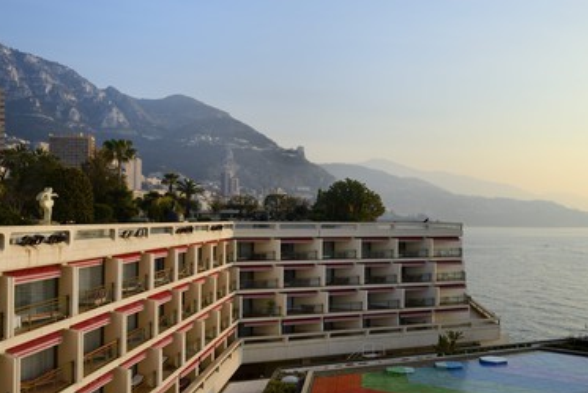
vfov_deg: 36.9
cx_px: 298
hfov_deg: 53.1
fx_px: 588
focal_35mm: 36
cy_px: 219
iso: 200
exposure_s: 1/200
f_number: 10
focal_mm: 32
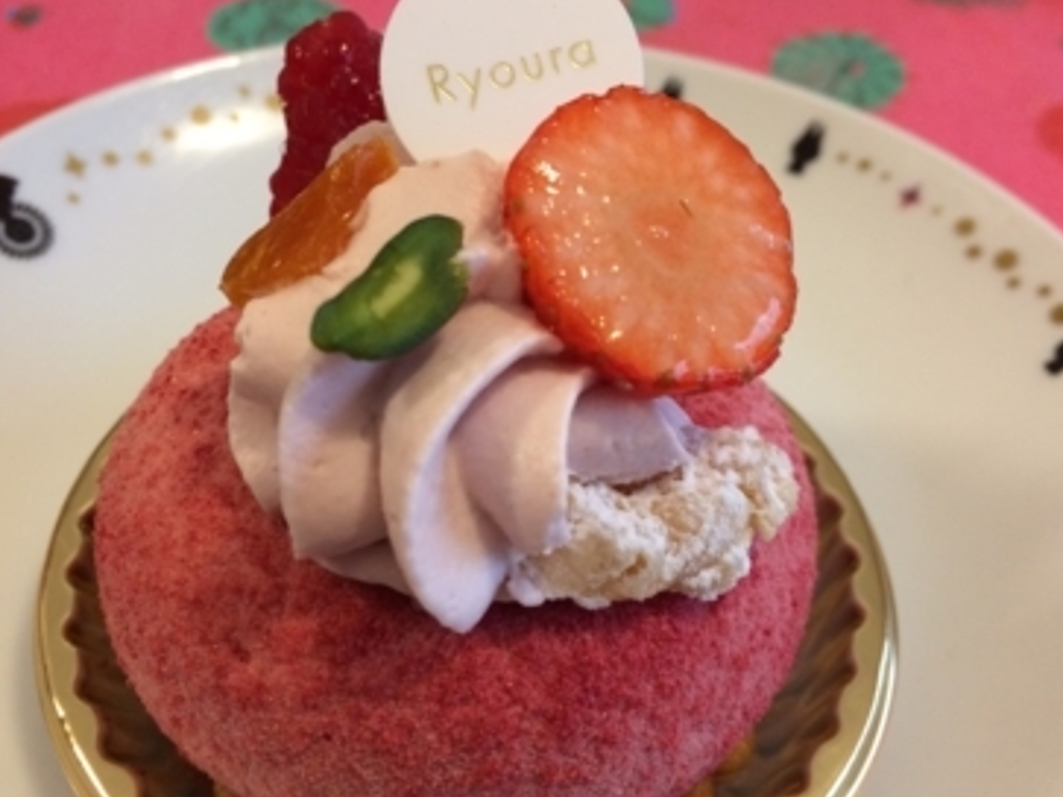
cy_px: 422
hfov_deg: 51.3
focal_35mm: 36
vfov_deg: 39.6
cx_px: 501
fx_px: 1105
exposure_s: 1/33
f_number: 2.2
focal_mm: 4.15
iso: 160
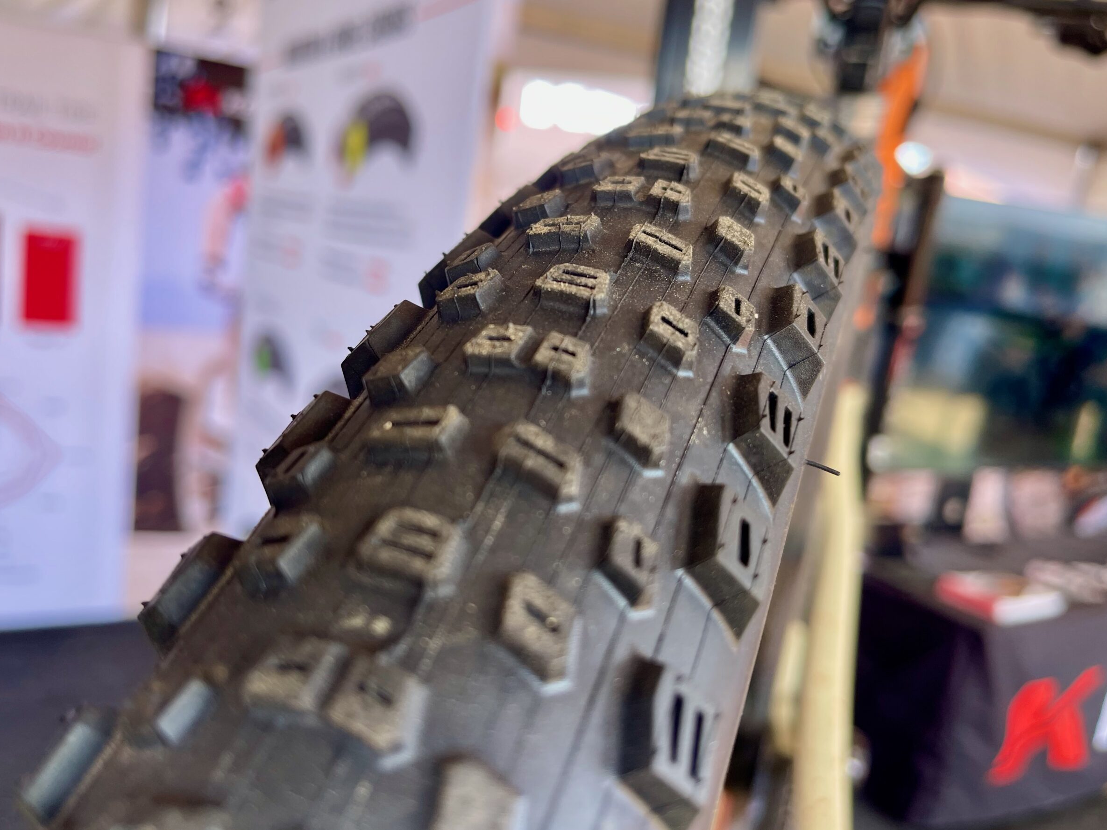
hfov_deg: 65.3
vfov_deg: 51.4
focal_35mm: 27
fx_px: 864
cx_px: 542
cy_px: 411
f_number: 1.6
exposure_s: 1/121
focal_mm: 5.1
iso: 32
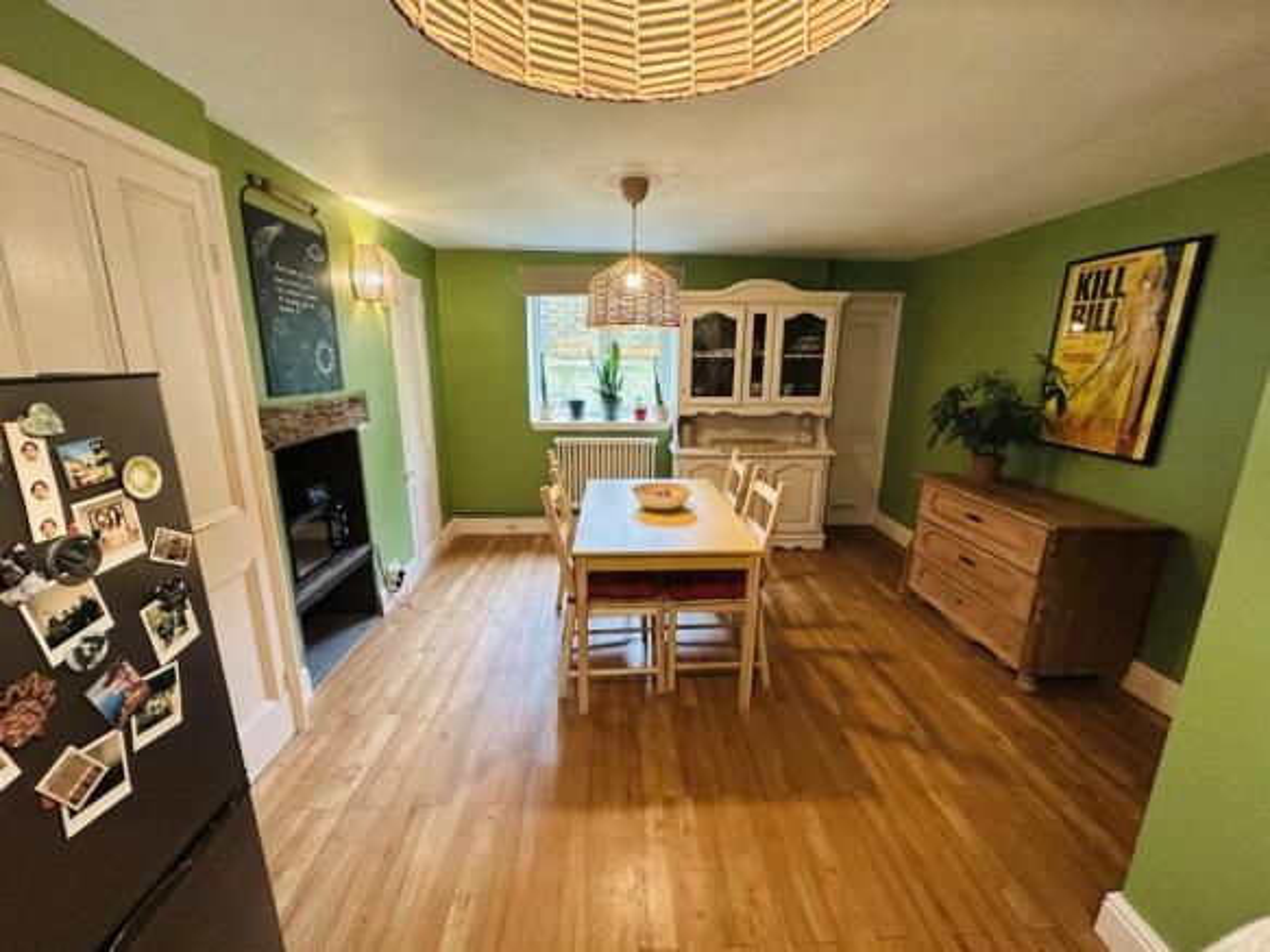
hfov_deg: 102.1
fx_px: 514
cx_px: 635
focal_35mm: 14
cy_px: 476
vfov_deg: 85.7
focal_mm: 2.22
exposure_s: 1/60
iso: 320
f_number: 2.2
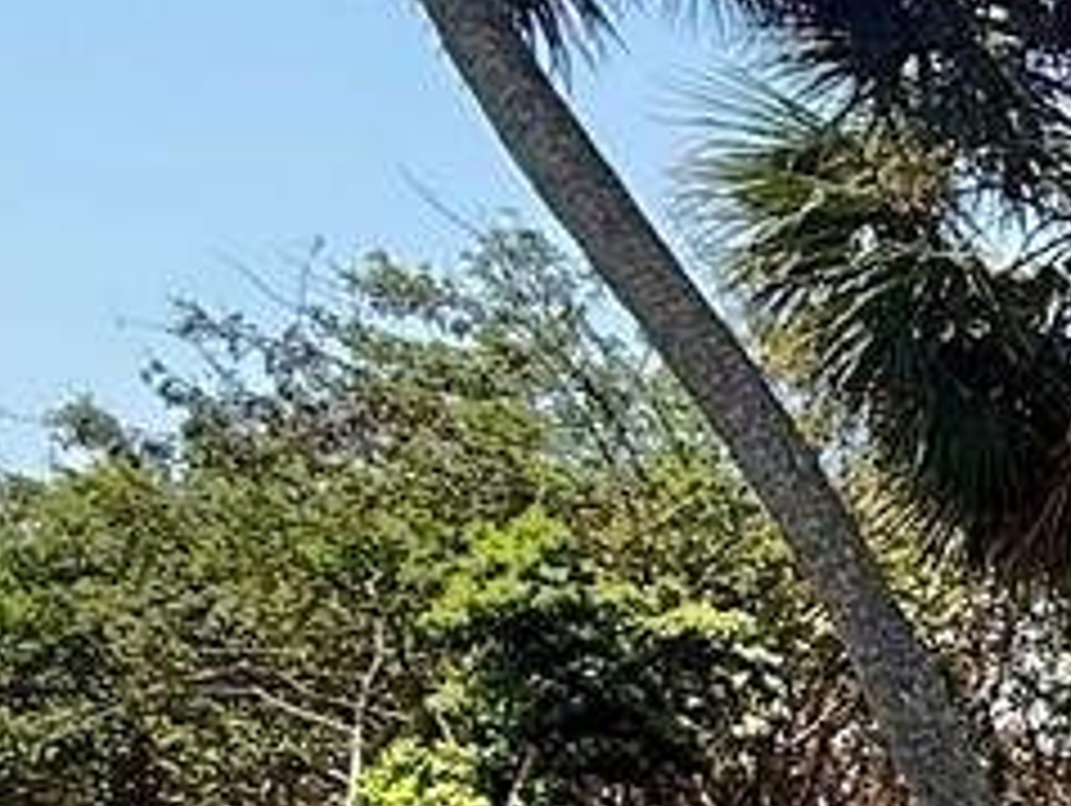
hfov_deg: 13.0
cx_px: 2830
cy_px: 1063
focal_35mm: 94
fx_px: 2911
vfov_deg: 15.0
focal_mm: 2.22
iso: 50
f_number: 2.2
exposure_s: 1/1961
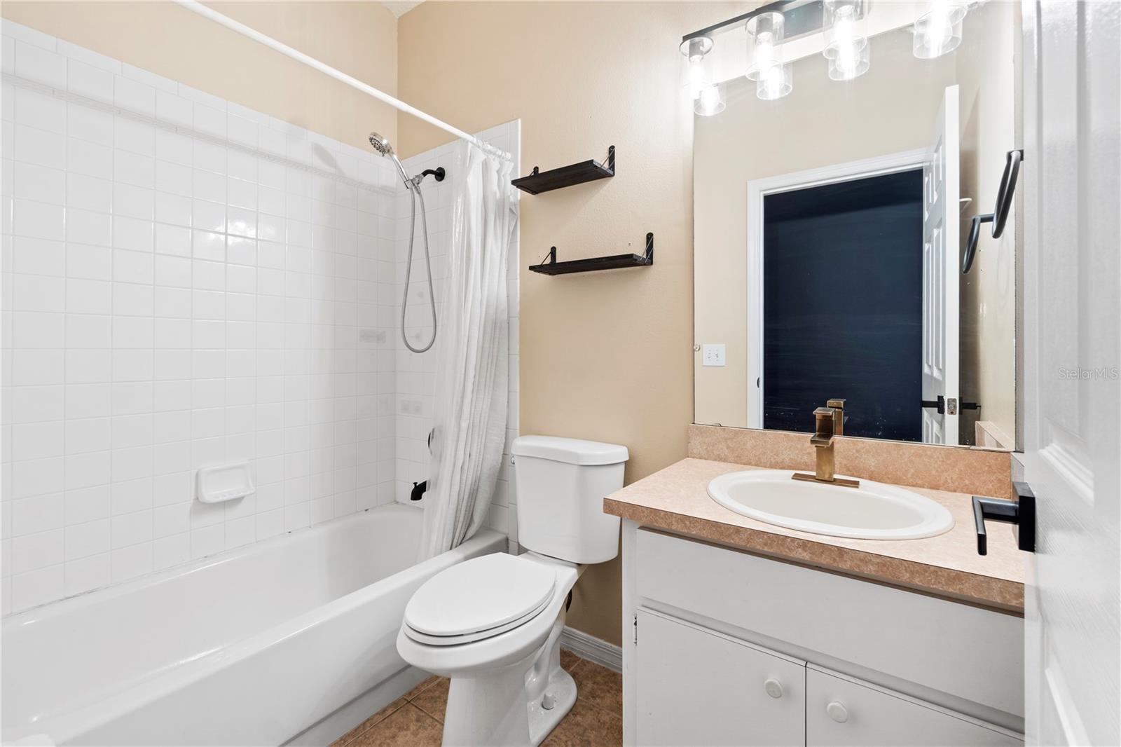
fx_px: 467
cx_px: 560
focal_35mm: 15
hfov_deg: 100.4
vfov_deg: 77.3
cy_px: 374
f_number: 8
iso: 100
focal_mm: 10
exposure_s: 1.6
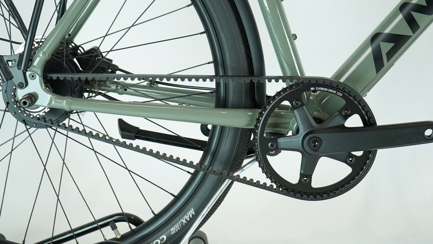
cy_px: 113
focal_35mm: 67
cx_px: 223
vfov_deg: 18.0
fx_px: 769
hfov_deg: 31.4
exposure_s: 1/200
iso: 1600
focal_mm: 60
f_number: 5.6
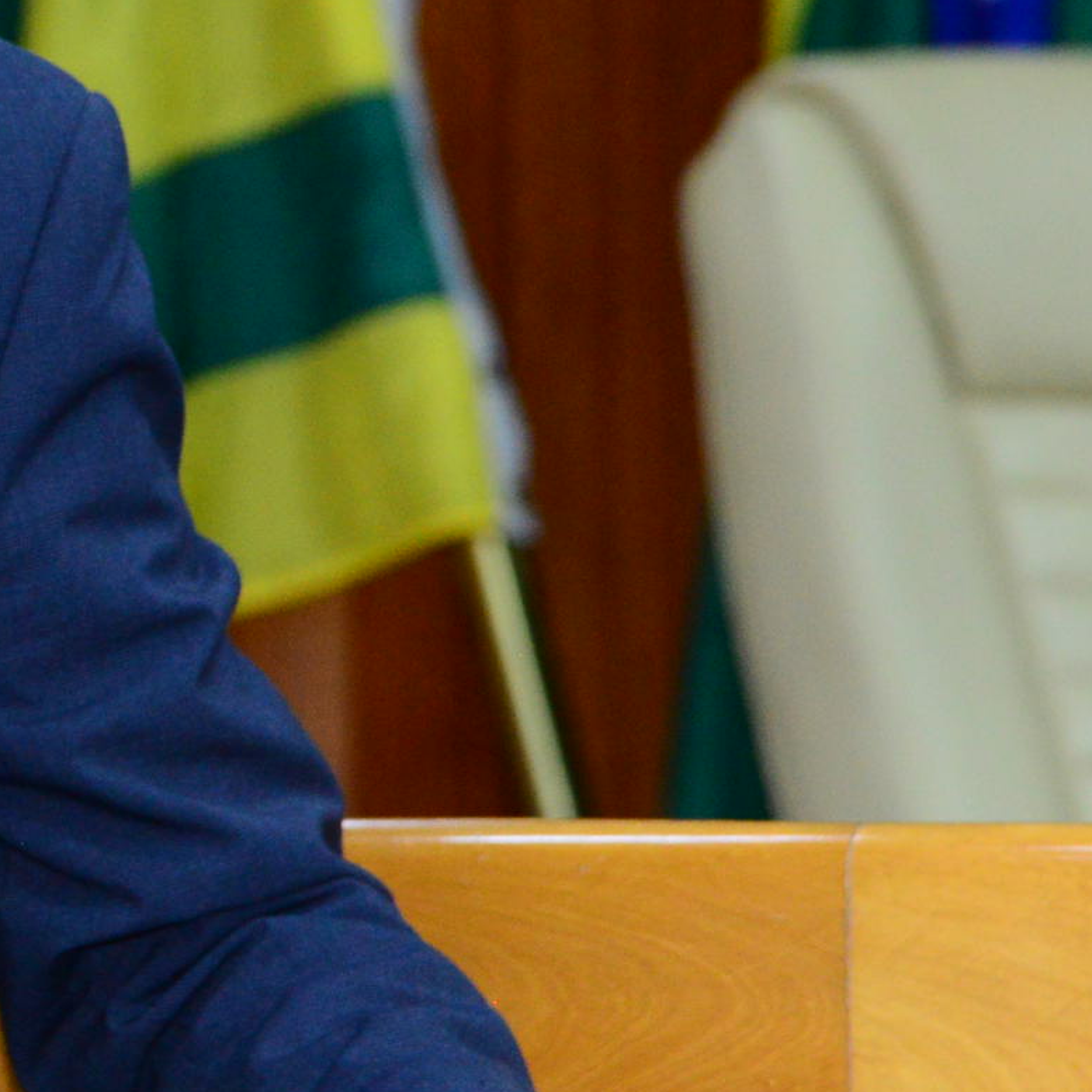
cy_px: 138
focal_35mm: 395
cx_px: -590
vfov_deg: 4.4
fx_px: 14098
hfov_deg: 4.4
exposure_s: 1/60
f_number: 5.6
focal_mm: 120
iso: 2500
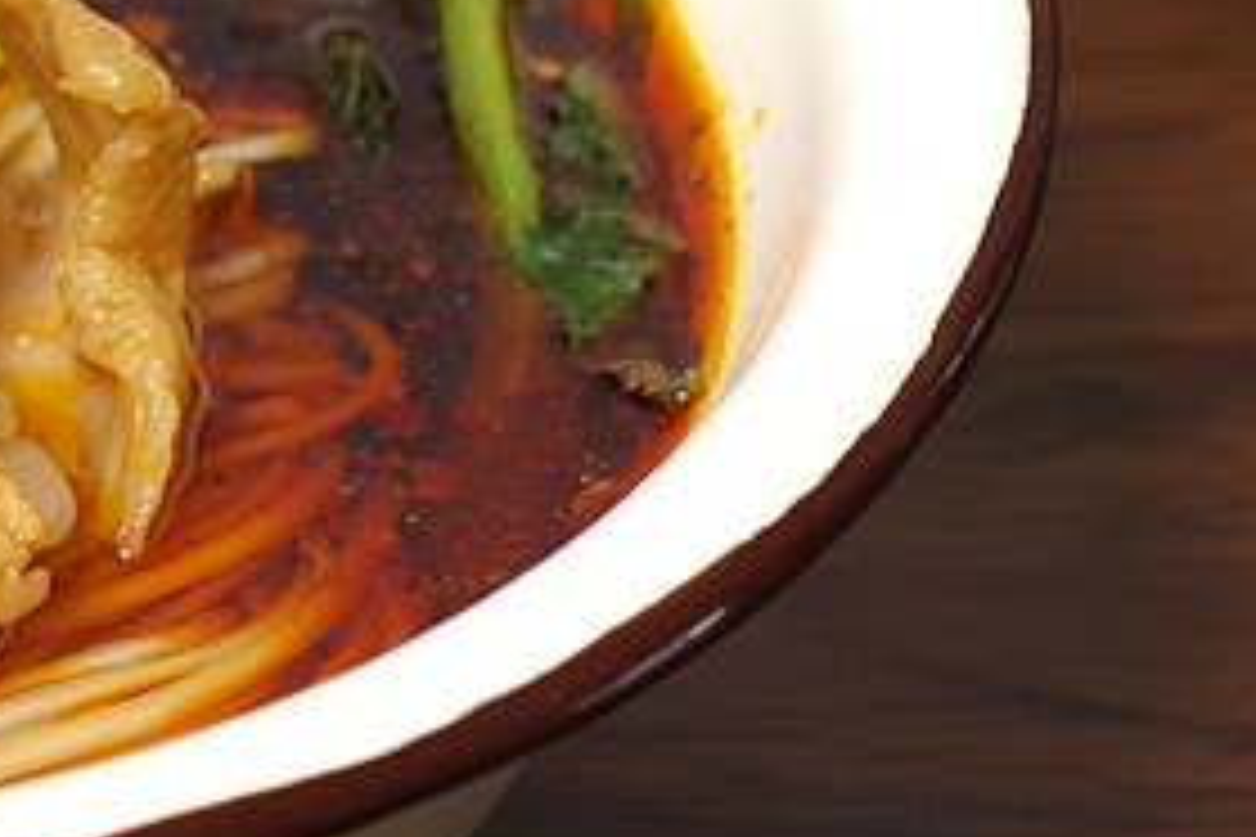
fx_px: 6873
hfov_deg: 10.1
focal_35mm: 197
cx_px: -608
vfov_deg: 6.9
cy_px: -58
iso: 400
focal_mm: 43
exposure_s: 1/100
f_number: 7.1
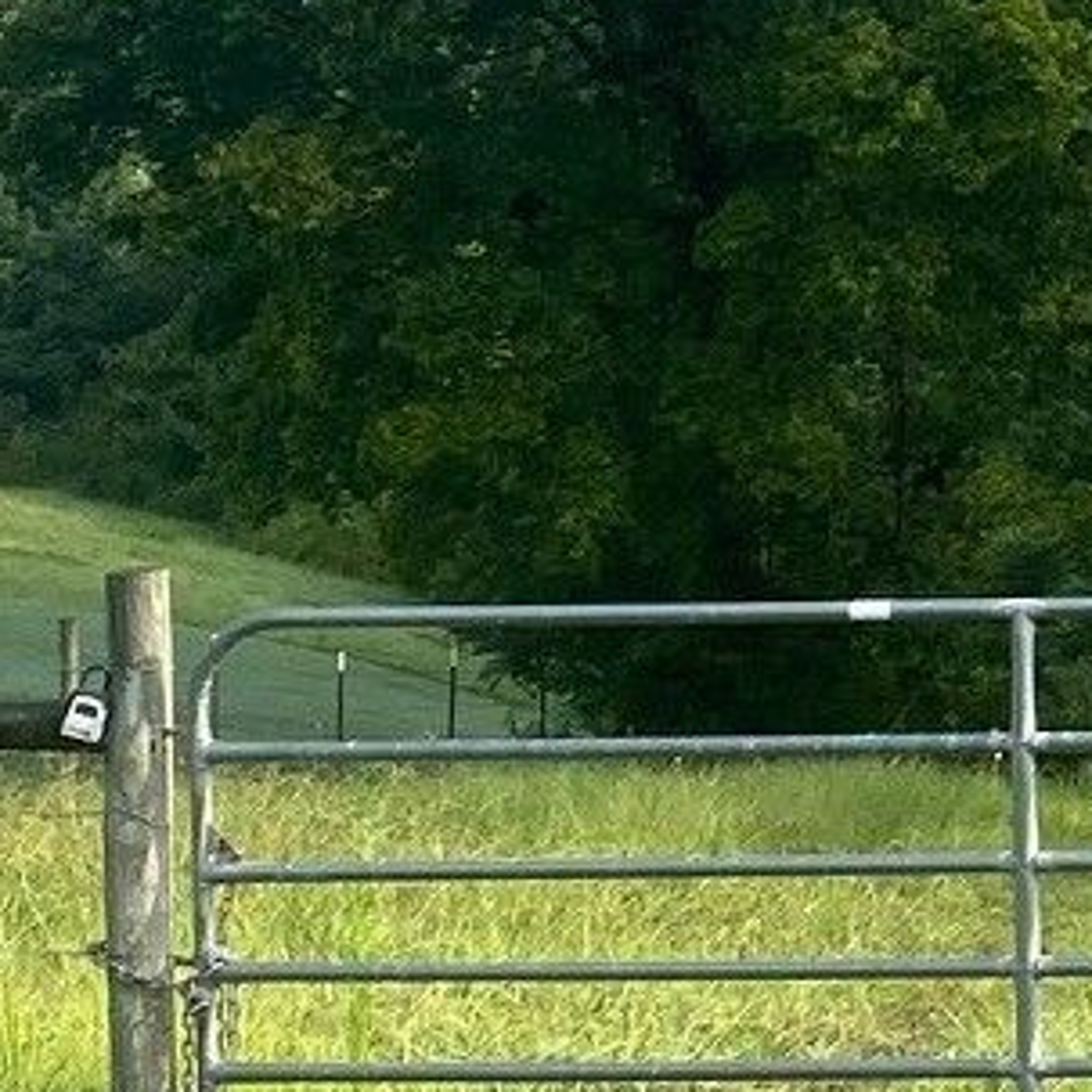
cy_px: 371
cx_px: 2119
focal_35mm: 153
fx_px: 5461
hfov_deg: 10.6
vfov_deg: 11.4
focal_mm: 4.25
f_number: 1.8
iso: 32
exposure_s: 1/1395
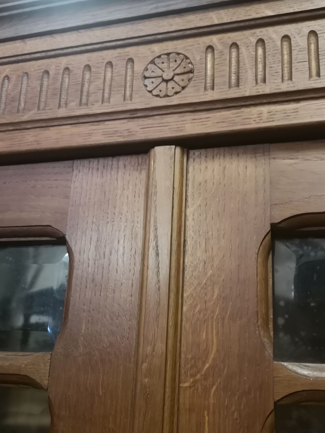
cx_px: 173
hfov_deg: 40.7
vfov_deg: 52.4
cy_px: 252
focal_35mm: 35
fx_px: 438
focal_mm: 5.58
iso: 1250
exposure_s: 1/16.7
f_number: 1.8
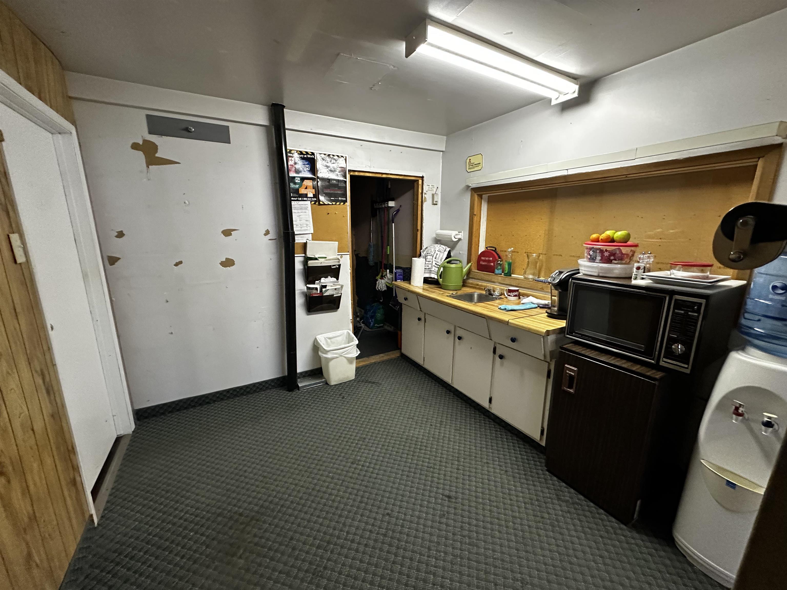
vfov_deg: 85.7
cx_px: 394
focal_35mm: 14
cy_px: 295
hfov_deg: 102.1
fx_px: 318
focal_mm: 2.22
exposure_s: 1/60
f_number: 2.2
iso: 640
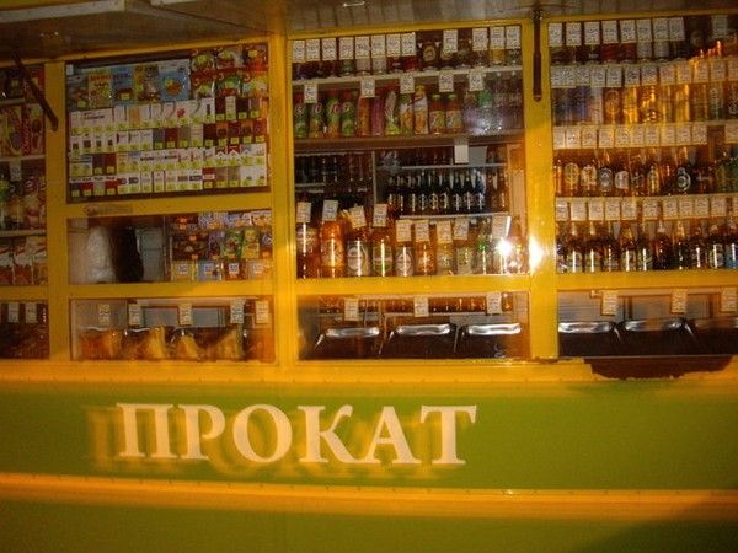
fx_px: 810
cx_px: 369
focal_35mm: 38
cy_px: 276
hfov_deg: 49.0
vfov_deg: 37.7
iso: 400
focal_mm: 7.9
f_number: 2.8
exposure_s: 1.6
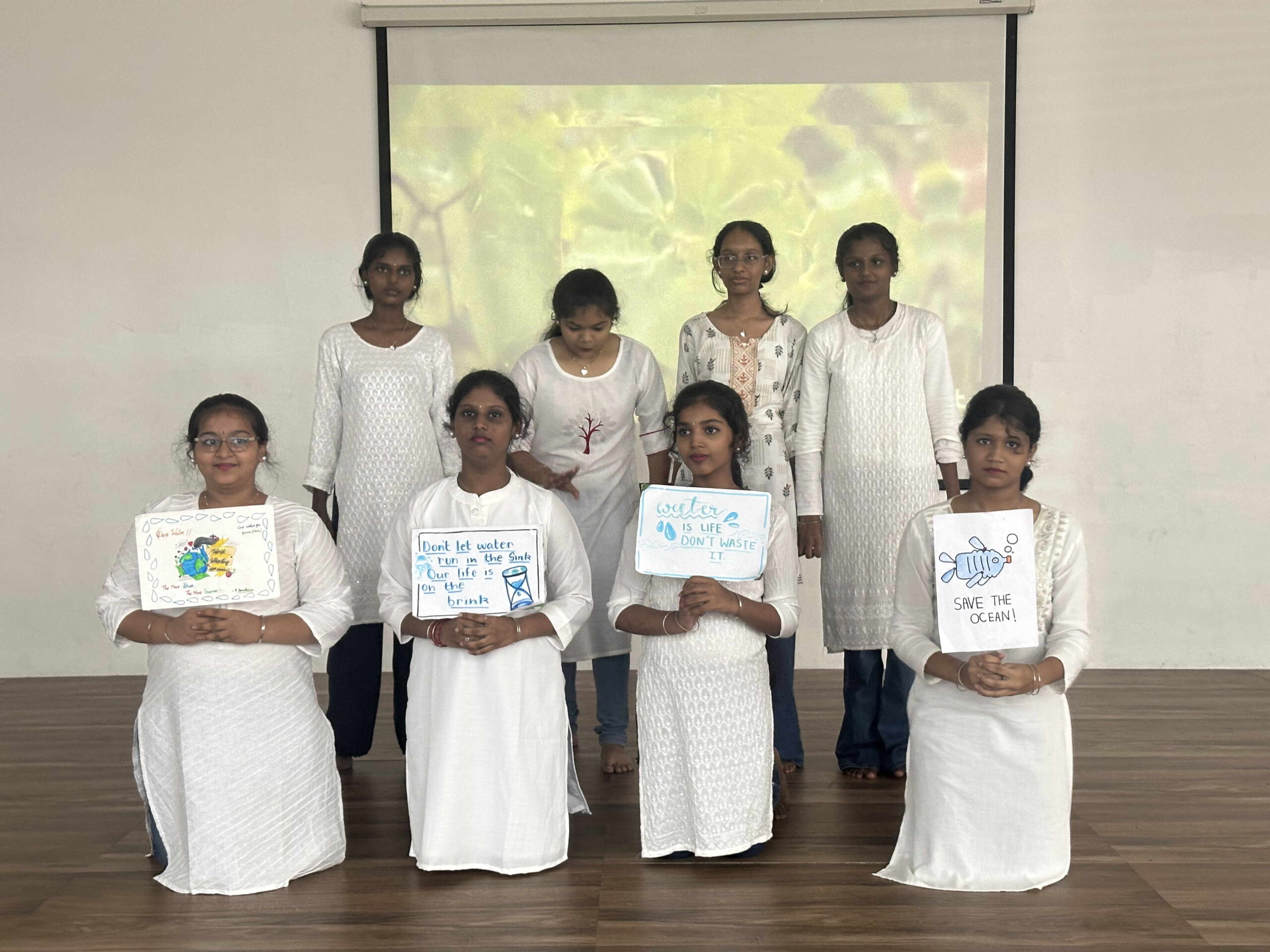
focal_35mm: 48
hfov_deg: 39.7
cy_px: 476
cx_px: 635
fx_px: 1761
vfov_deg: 30.3
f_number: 1.78
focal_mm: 6.86
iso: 200
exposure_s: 1/33
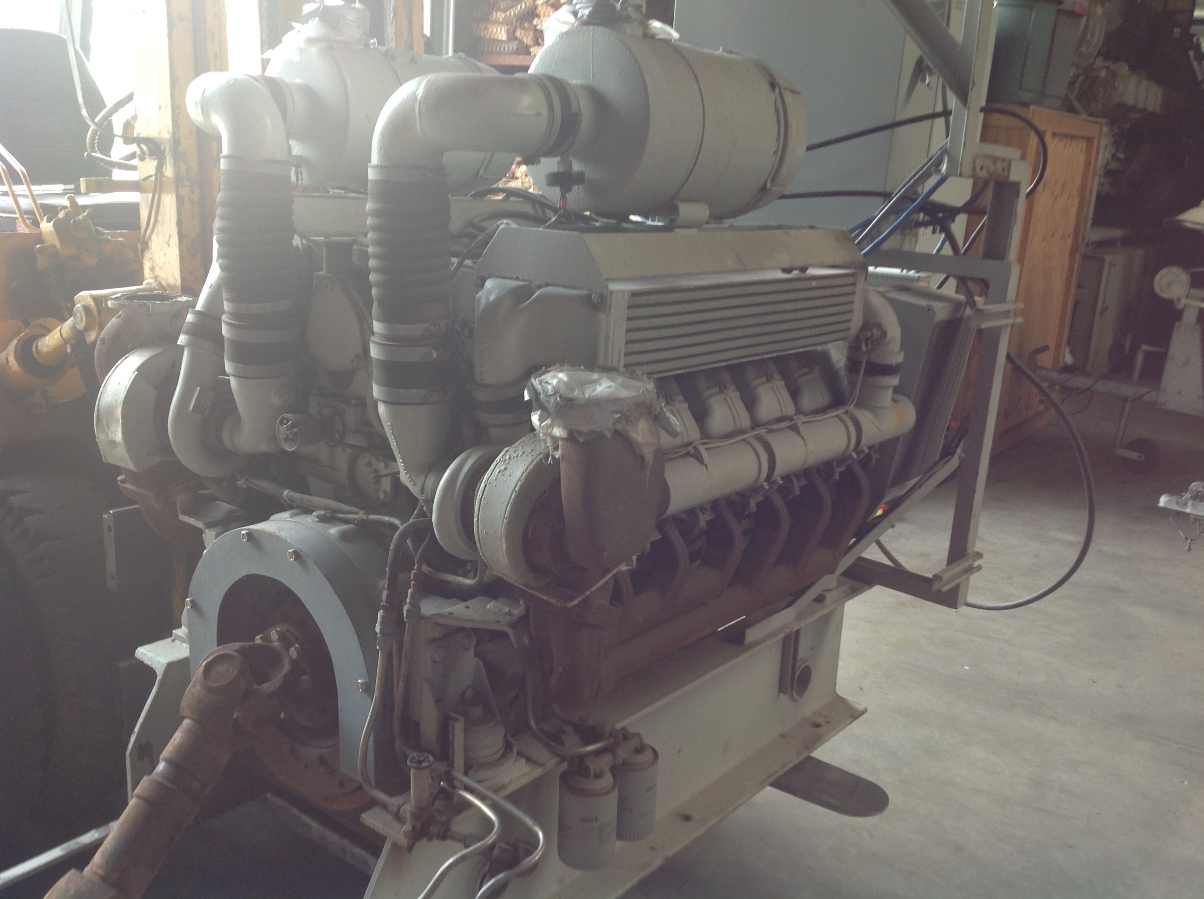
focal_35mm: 35
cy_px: 450
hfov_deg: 52.7
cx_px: 602
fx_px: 1216
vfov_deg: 40.6
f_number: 2.4
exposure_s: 1/24
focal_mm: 4.28
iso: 64
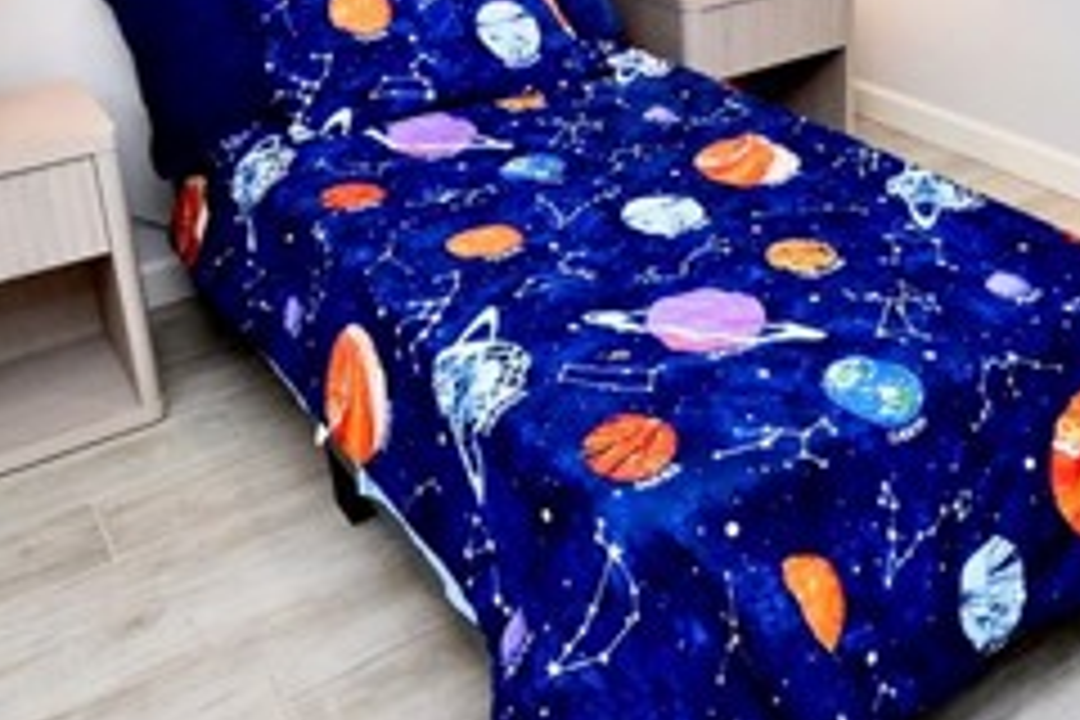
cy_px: 50
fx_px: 1200
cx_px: 702
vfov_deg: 31.6
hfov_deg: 47.8
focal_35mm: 40
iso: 1400
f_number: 4
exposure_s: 1/125
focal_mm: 10
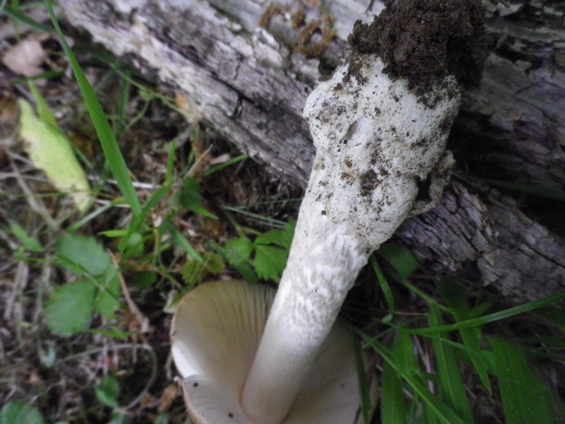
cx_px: 282
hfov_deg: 63.4
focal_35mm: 28
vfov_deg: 49.7
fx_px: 457
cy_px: 212
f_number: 3.5
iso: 800
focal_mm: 5.05
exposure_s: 1/100
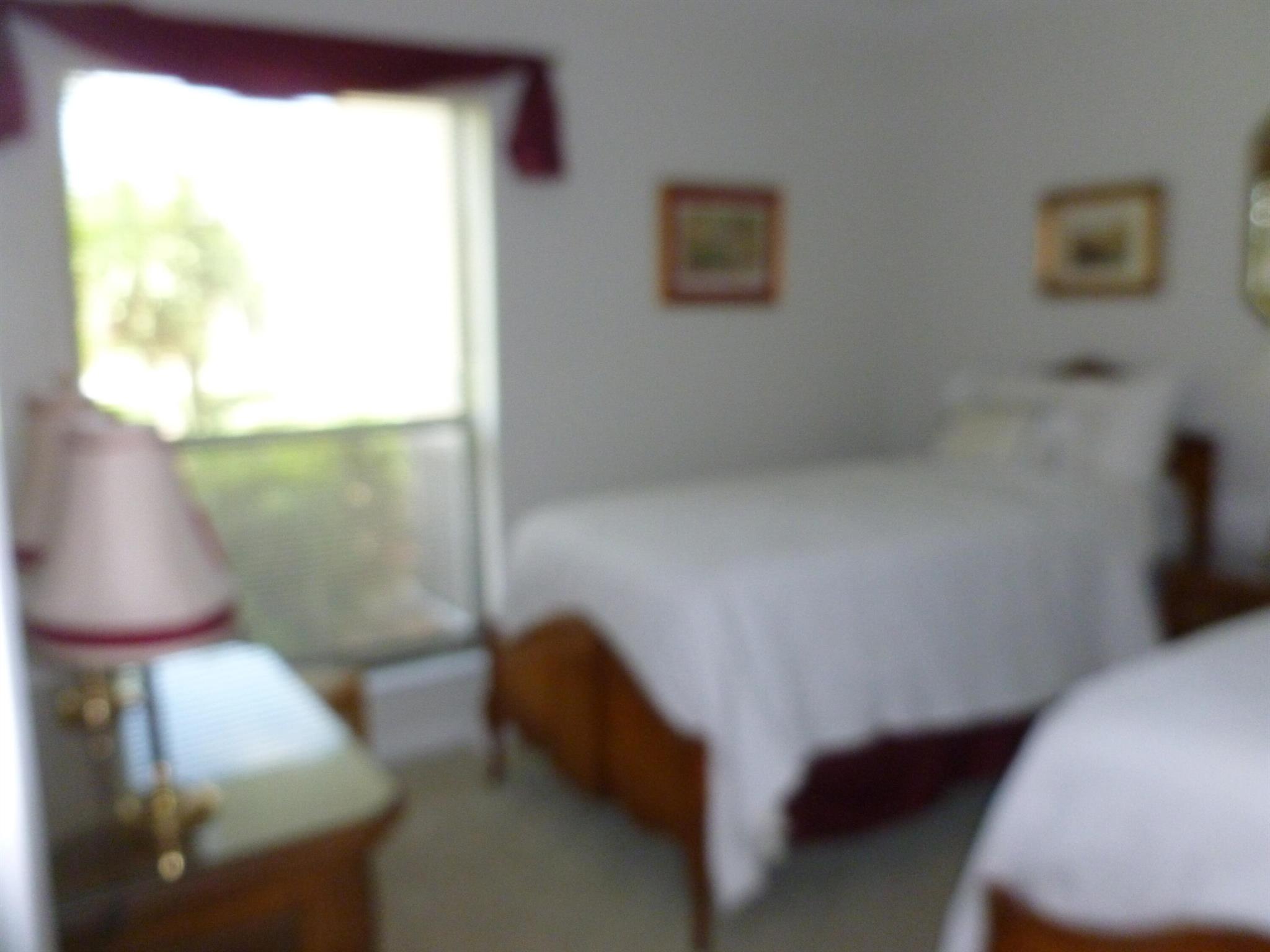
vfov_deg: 49.7
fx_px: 1027
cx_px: 635
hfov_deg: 63.4
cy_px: 476
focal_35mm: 28
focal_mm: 5
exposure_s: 1/60
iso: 320
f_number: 3.3
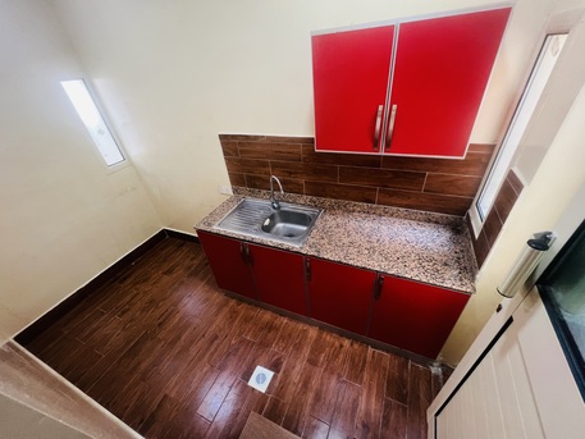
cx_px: 292
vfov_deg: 89.9
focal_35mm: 13
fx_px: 220
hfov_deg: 106.2
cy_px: 220
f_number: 1.8
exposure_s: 1/25
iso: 160
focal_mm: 1.57
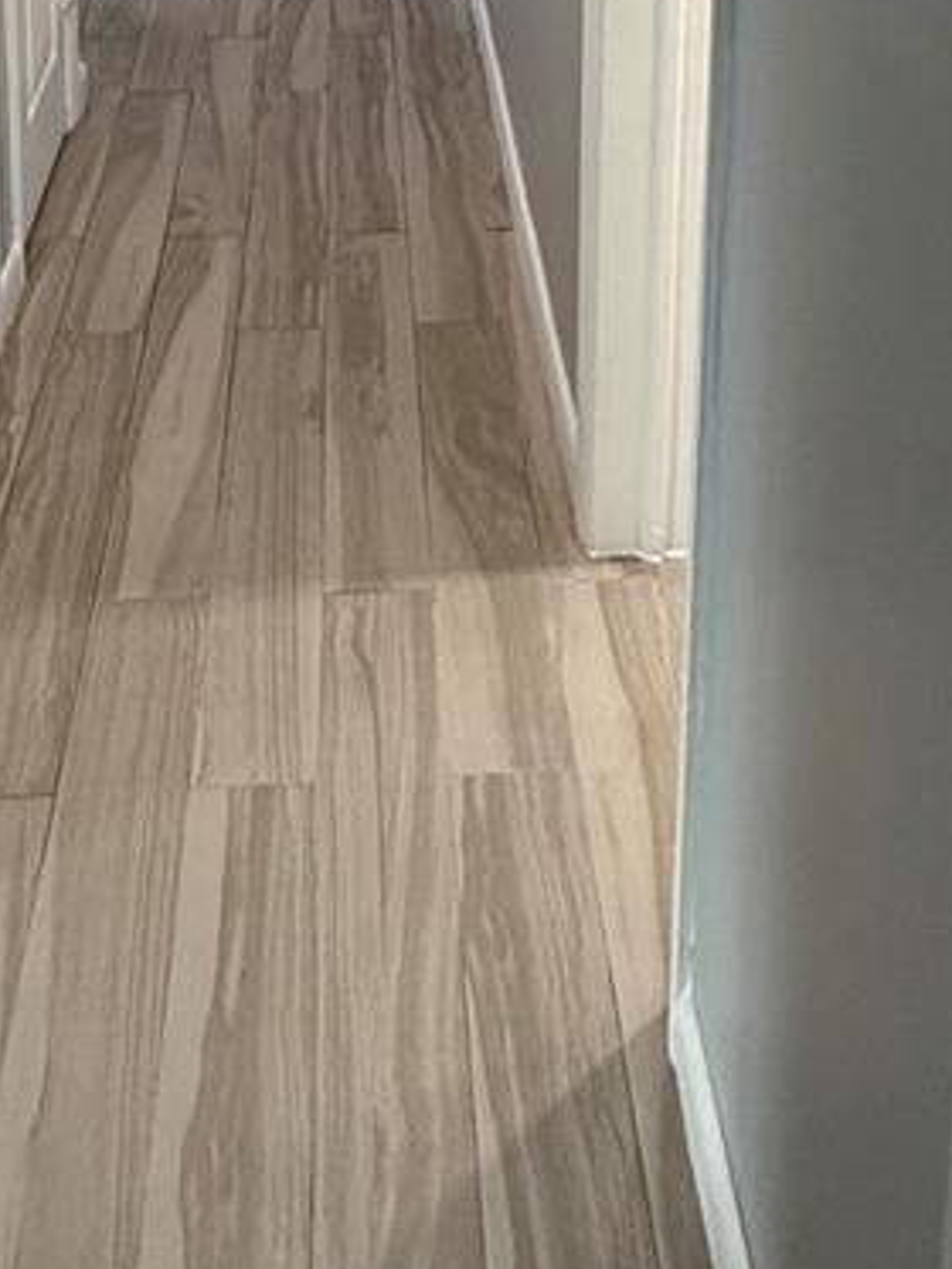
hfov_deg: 32.2
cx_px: 439
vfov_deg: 32.5
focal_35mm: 45
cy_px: -350
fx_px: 1649
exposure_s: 1/120
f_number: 2.2
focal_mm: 2.22
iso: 320
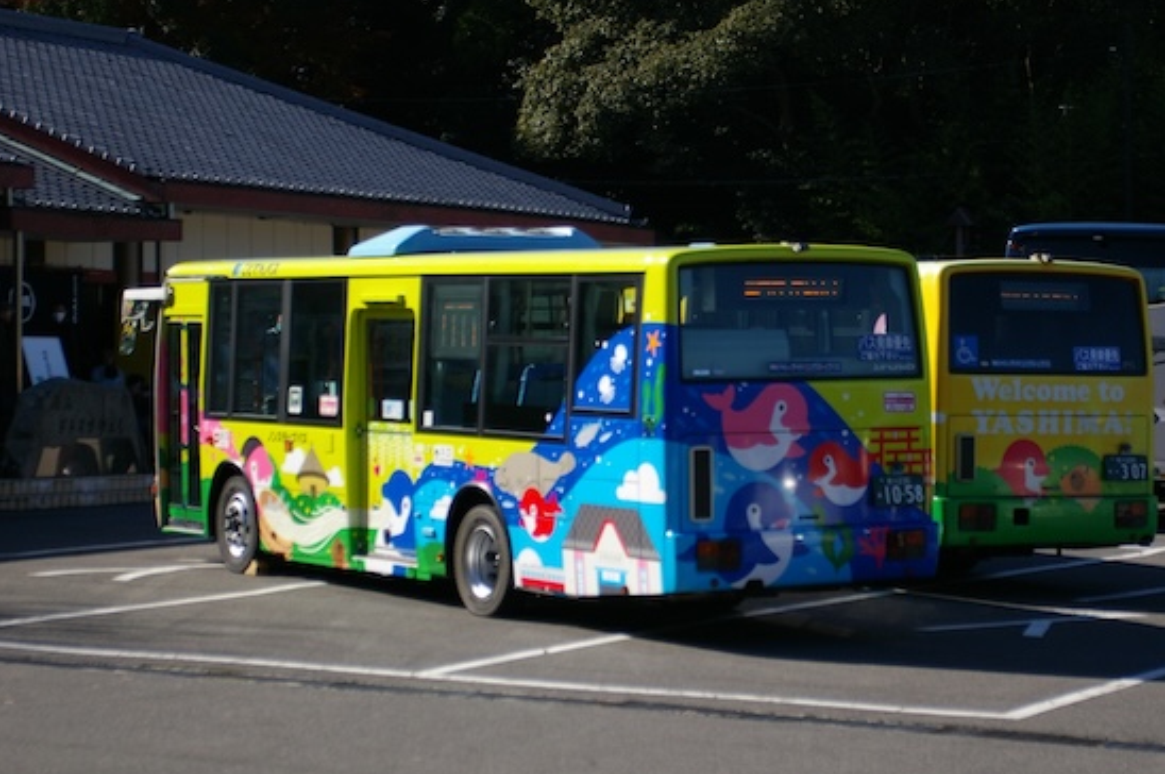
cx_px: 621
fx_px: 3347
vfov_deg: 13.2
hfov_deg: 19.7
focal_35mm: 104
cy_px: 414
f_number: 4.5
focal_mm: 63
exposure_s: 1/2000
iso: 400
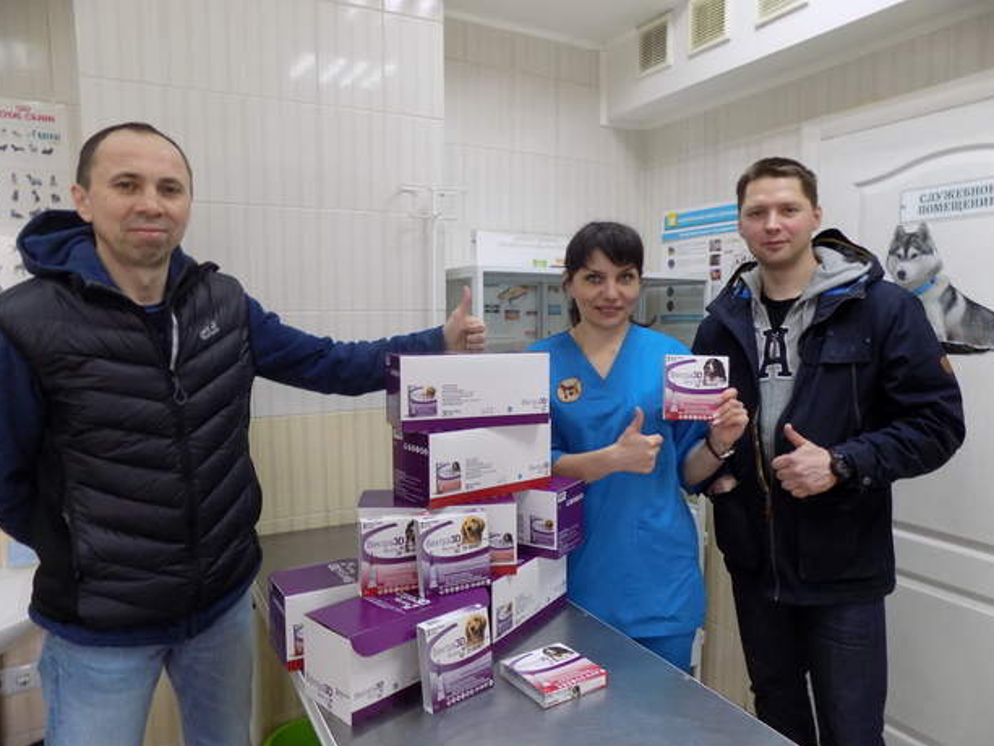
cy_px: 376
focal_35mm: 24
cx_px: 483
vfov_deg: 56.8
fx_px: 689
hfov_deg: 71.6
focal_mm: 4
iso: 200
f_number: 3.1
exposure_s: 1/30
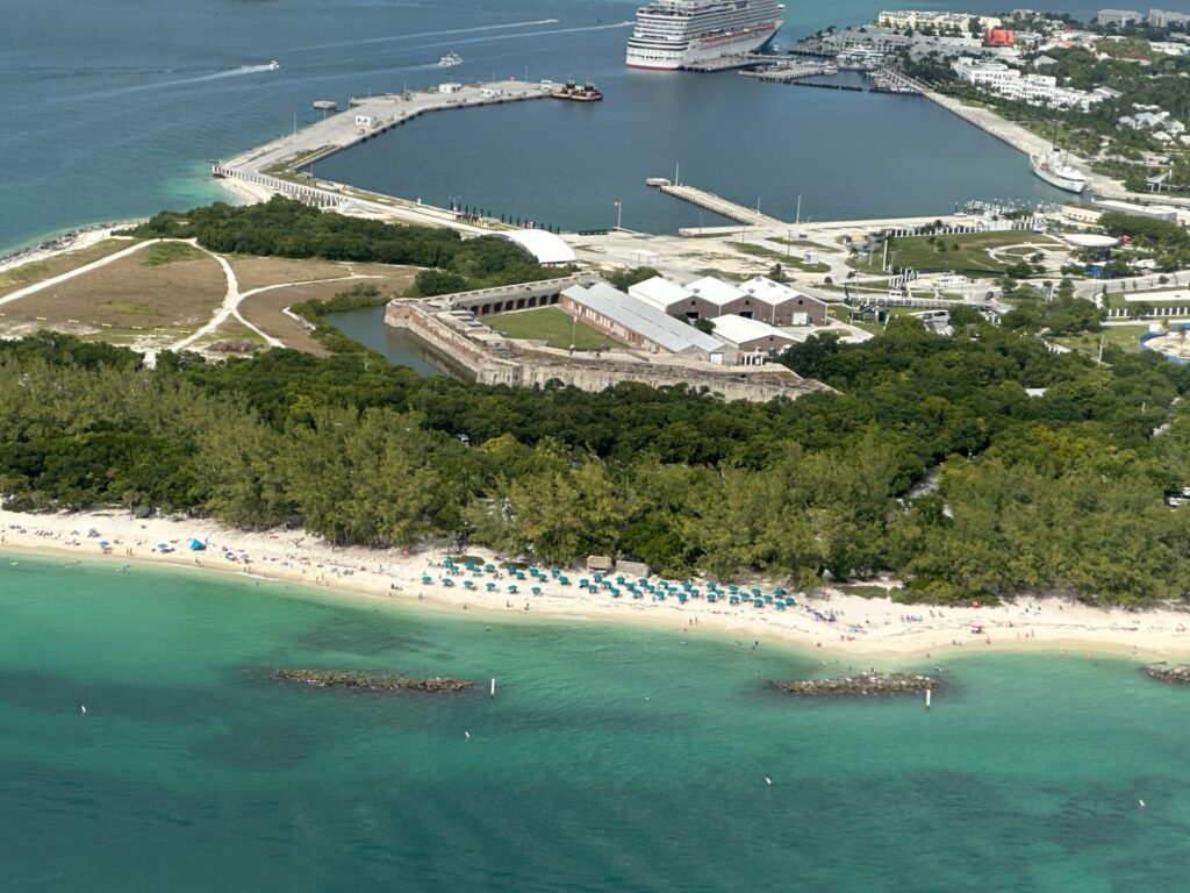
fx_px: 2647
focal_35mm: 77
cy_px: 446
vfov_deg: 19.1
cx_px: 595
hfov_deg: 25.3
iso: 32
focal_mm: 9
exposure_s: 1/867
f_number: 2.8
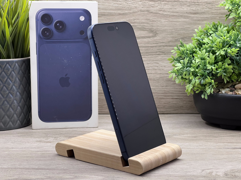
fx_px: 536
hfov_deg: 25.3
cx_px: 120
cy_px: 90
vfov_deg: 19.1
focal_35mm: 77
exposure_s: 1/100
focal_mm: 9
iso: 125
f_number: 2.8
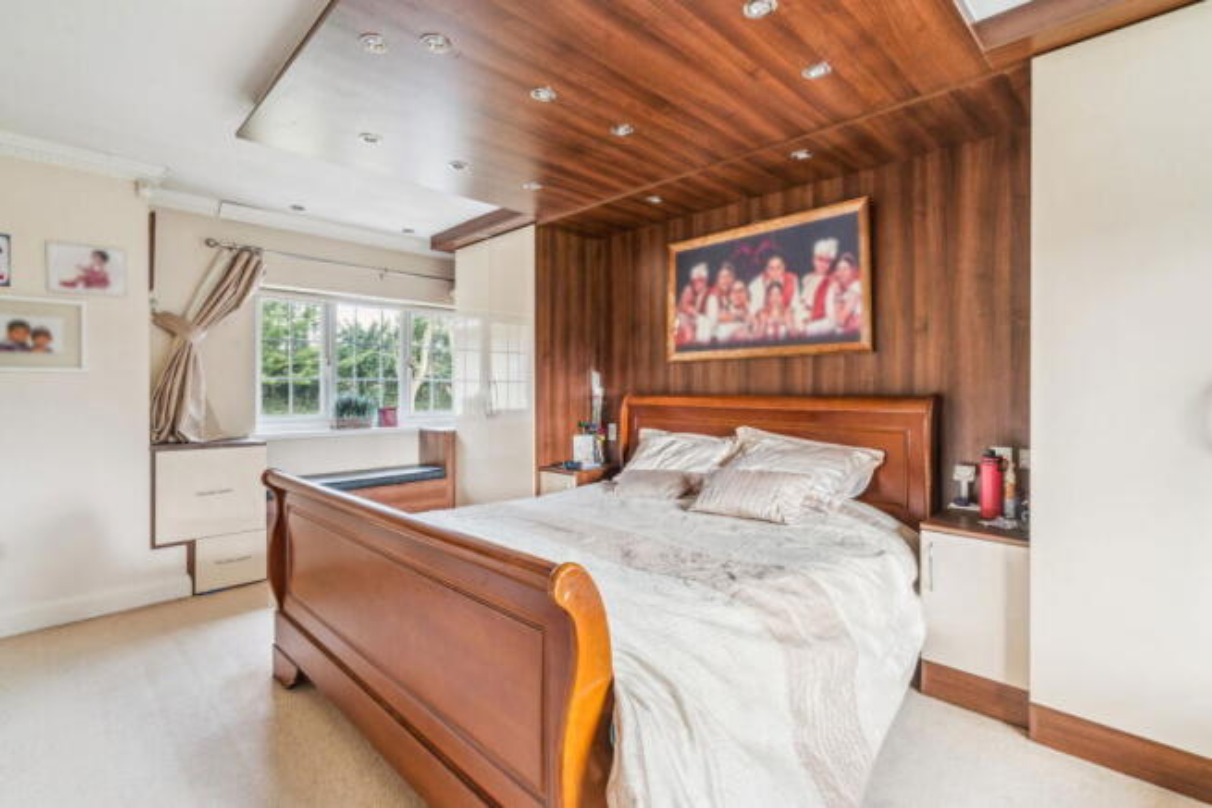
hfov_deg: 96.7
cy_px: 404
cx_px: 606
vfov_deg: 73.8
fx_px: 539
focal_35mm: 16
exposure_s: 1/2
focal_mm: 16
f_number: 10
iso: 640
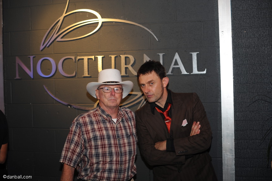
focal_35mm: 50
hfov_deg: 39.6
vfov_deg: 27.0
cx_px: 136
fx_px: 377
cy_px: 90
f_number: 3.5
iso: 200
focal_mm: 50
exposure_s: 1/30
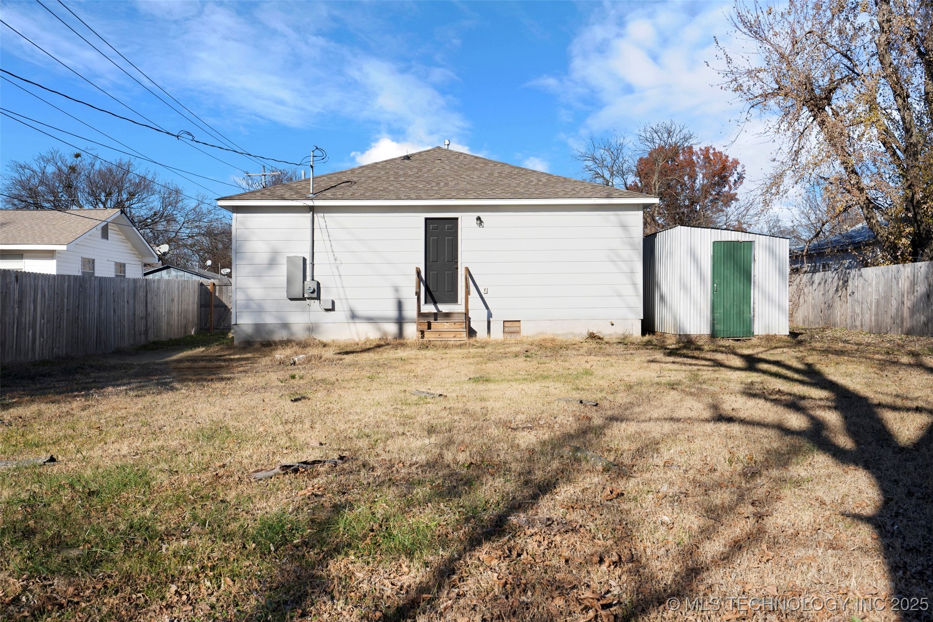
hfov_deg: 60.3
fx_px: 803
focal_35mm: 31
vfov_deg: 42.3
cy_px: 311
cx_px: 466
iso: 160
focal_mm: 31
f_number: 9
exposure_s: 1/400
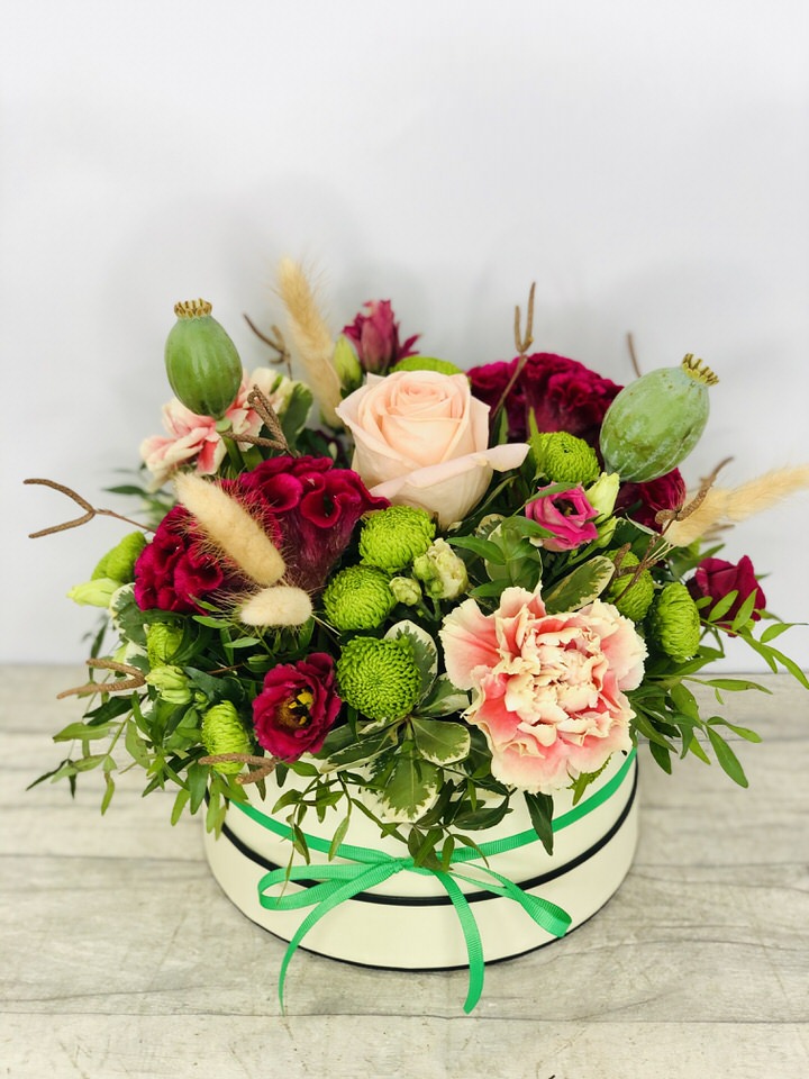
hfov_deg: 28.0
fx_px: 1620
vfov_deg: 36.8
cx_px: 404
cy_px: 540
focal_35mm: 52
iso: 25
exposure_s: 1/50
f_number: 2.4
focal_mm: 6
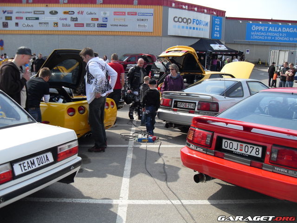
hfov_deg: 54.0
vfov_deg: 41.8
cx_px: 148
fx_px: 292
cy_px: 112
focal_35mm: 34
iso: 80
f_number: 7
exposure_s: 1/125
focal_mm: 6.3
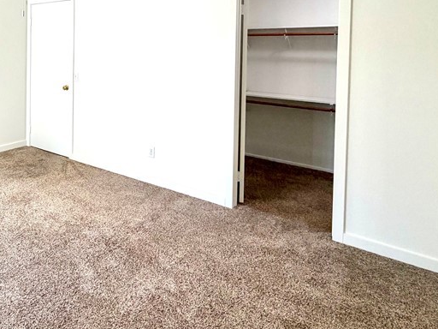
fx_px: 354
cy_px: 53
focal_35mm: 28
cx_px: 67
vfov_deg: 46.4
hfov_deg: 57.0
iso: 160
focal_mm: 2.22
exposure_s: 1/120
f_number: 2.2
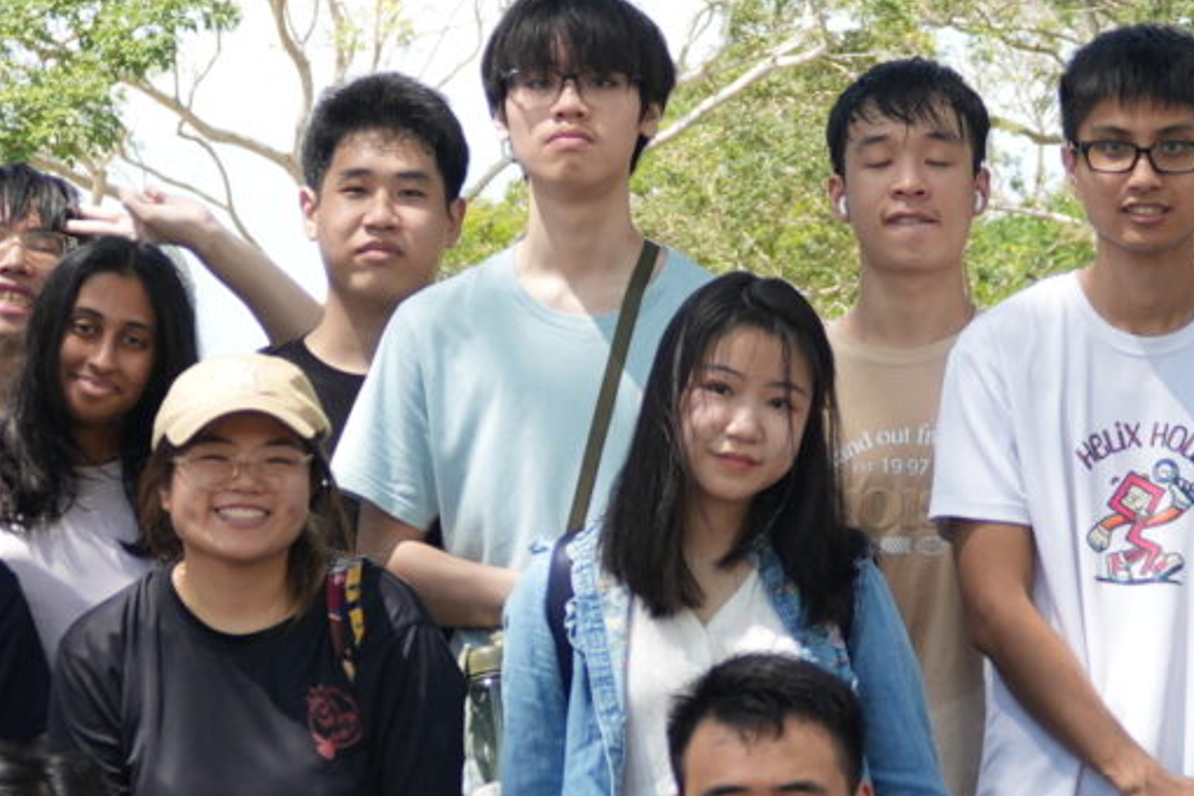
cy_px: 413
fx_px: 6998
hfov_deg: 9.7
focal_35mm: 211
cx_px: 1093
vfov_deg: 6.5
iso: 100
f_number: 2.8
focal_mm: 28
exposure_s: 1/500
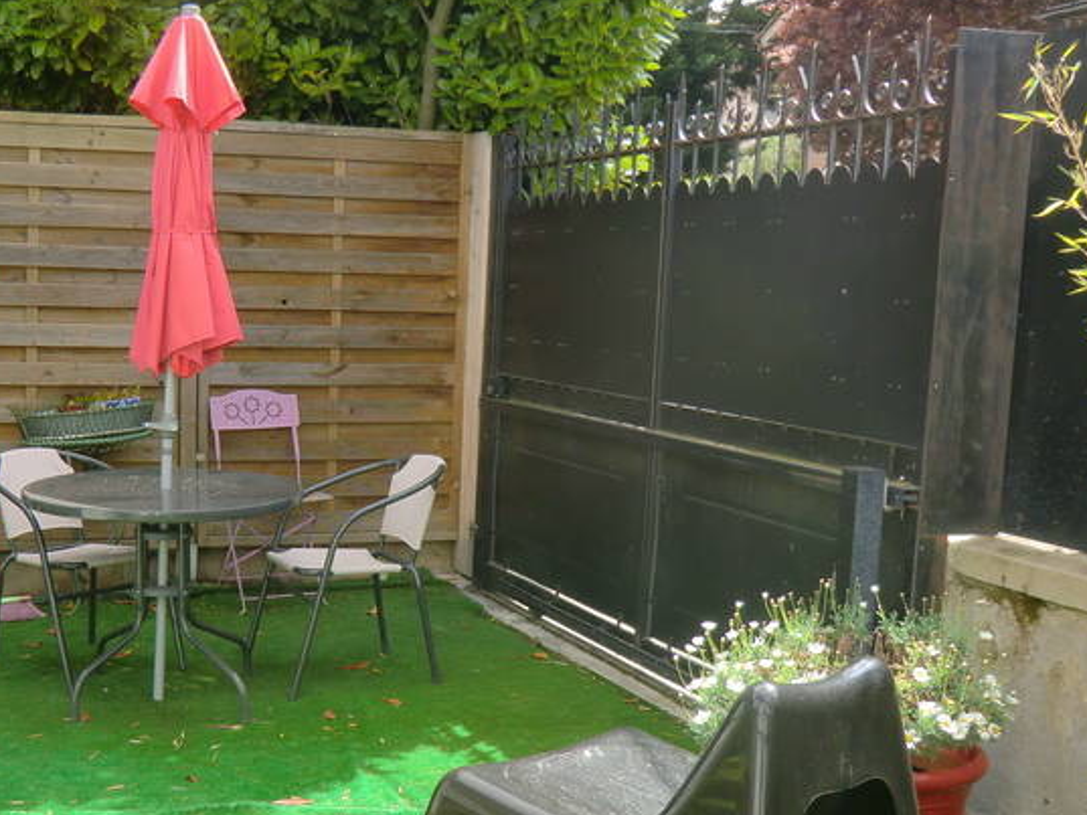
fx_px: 1570
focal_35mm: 50
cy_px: 491
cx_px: 356
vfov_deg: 29.0
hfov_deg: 37.7
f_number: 3.6
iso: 64
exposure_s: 1/200
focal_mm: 6.1
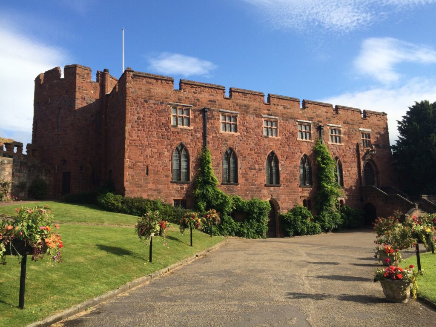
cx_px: 218
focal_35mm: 30
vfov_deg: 46.8
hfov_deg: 60.0
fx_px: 378
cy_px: 164
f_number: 2.2
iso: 32
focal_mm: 4.12
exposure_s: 1/2053
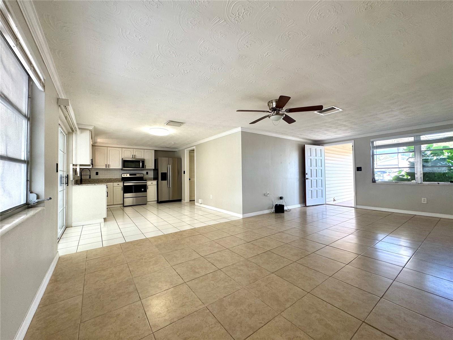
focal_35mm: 14
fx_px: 183
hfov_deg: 102.1
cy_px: 170
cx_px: 226
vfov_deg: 85.7
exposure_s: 1/120
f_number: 2.2
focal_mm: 2.22
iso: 125
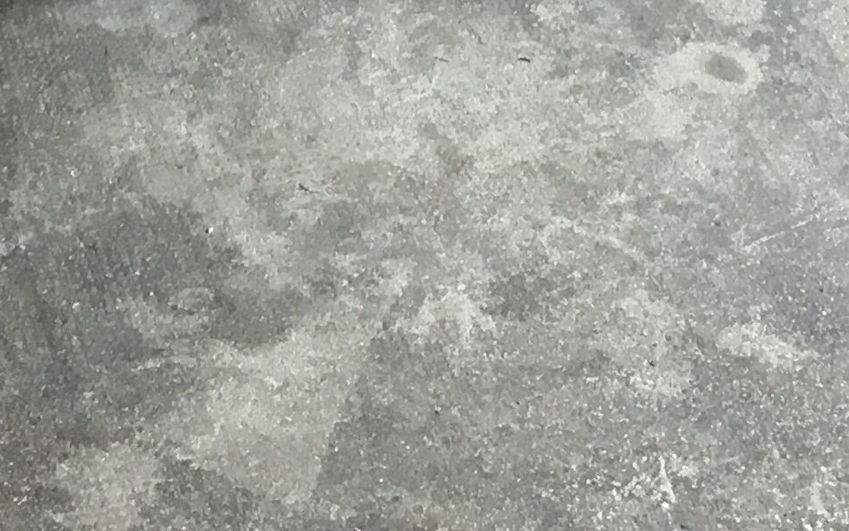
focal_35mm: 129
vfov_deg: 9.1
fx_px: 2985
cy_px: -762
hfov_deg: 16.0
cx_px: 95
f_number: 2.2
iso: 80
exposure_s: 1/33
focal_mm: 4.15
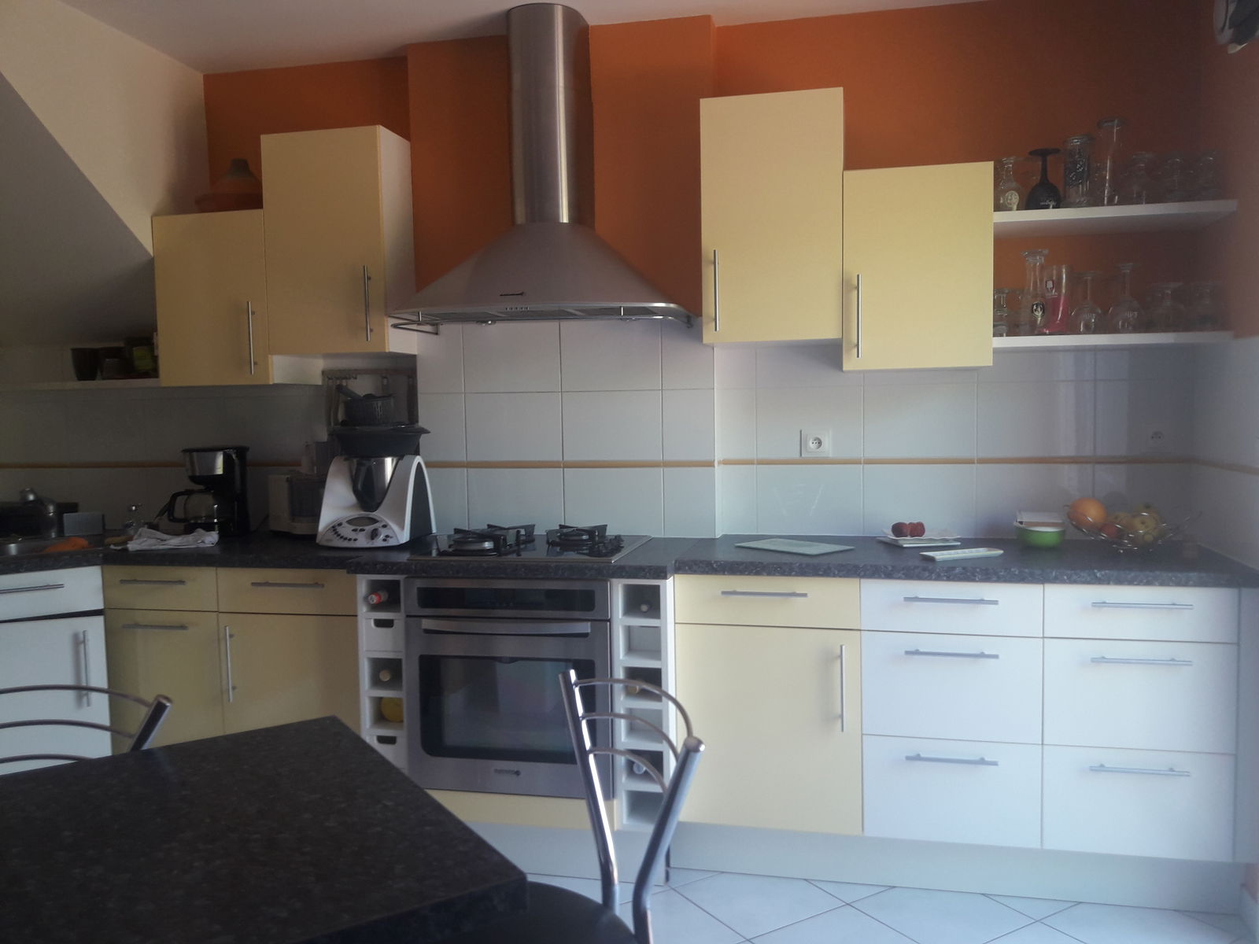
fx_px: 1018
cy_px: 472
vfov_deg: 49.7
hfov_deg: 63.4
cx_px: 630
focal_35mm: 28
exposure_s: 1/50
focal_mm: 3.7
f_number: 1.9
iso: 64
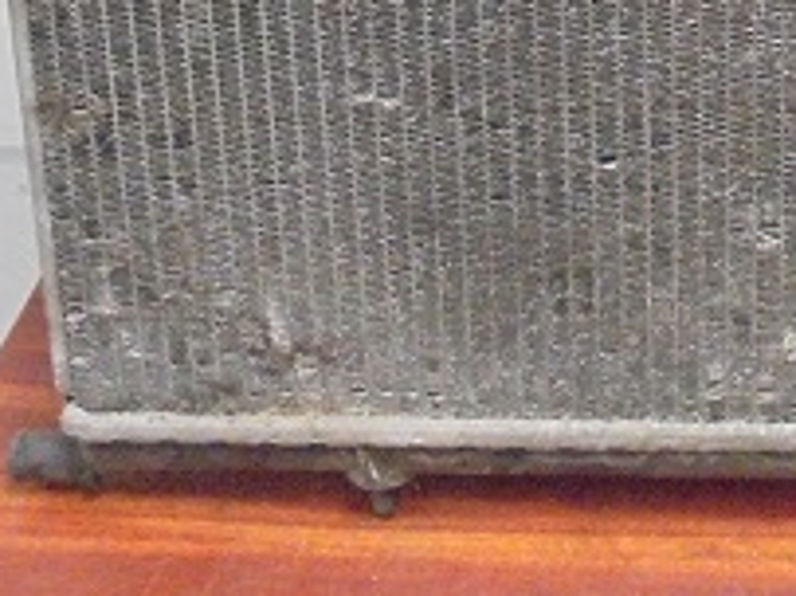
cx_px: 853
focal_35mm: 73
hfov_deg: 25.0
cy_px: -125
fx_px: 1678
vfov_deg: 19.0
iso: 800
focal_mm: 4.6
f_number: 3.5
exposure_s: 1/20
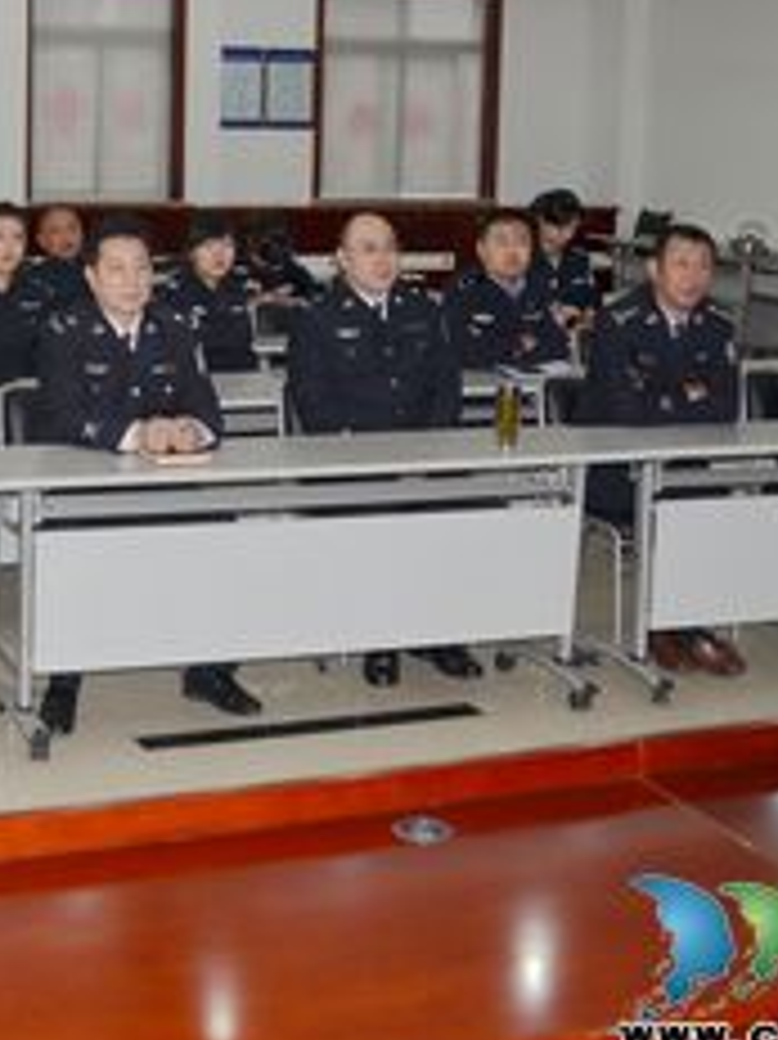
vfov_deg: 34.0
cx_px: 76
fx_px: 1680
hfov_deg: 25.3
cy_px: 331
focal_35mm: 56
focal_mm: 18
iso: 200
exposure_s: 1/60
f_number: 3.5
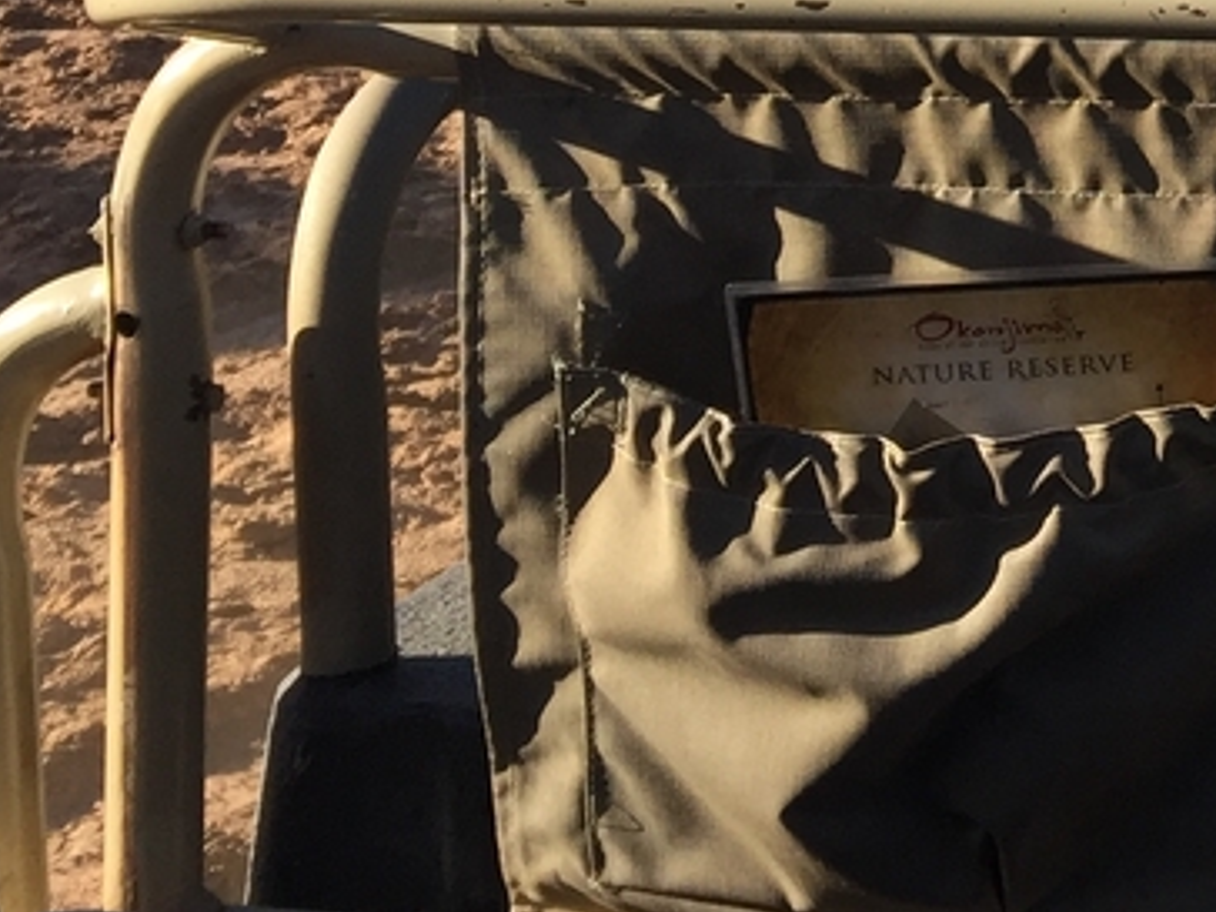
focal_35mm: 102
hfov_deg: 17.7
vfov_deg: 13.5
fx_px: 3583
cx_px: 1707
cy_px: -531
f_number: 2.2
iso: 32
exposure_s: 1/824
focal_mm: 4.15
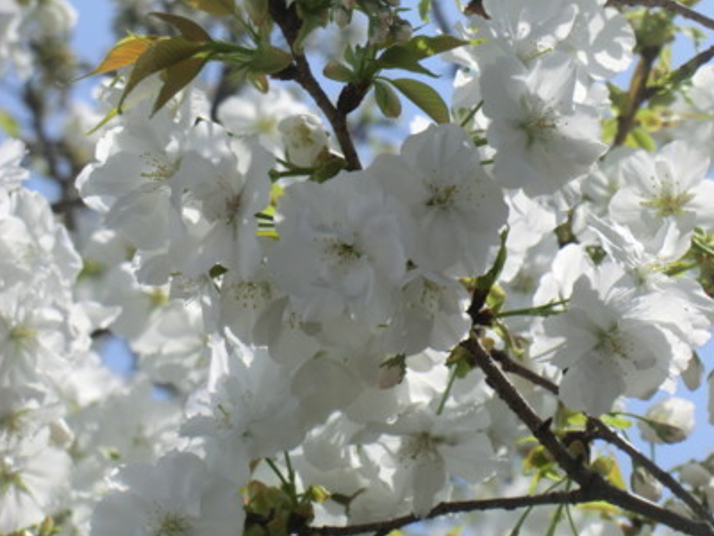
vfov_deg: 6.6
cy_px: 272
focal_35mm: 224
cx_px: 398
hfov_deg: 8.8
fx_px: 4620
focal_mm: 35.7
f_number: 5.2
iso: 80
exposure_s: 1/800
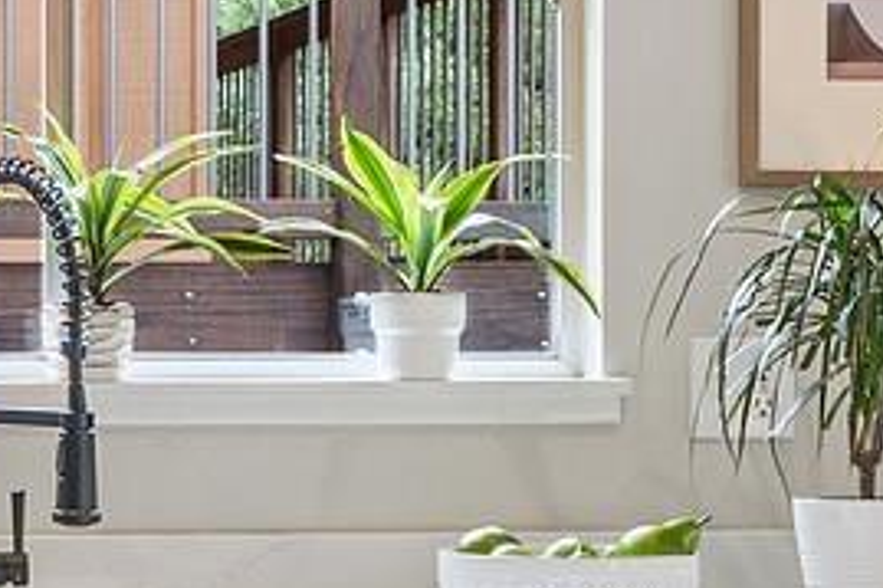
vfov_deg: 10.0
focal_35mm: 137
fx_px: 3358
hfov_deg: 14.4
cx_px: -256
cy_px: 379
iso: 125
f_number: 9
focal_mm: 18
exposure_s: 1/3
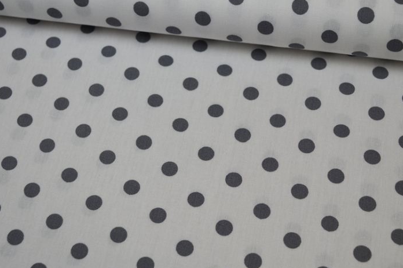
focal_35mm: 69
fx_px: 771
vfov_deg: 19.7
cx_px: 210
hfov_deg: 29.3
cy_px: 142
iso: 200
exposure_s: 1/125
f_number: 5.6
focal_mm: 40
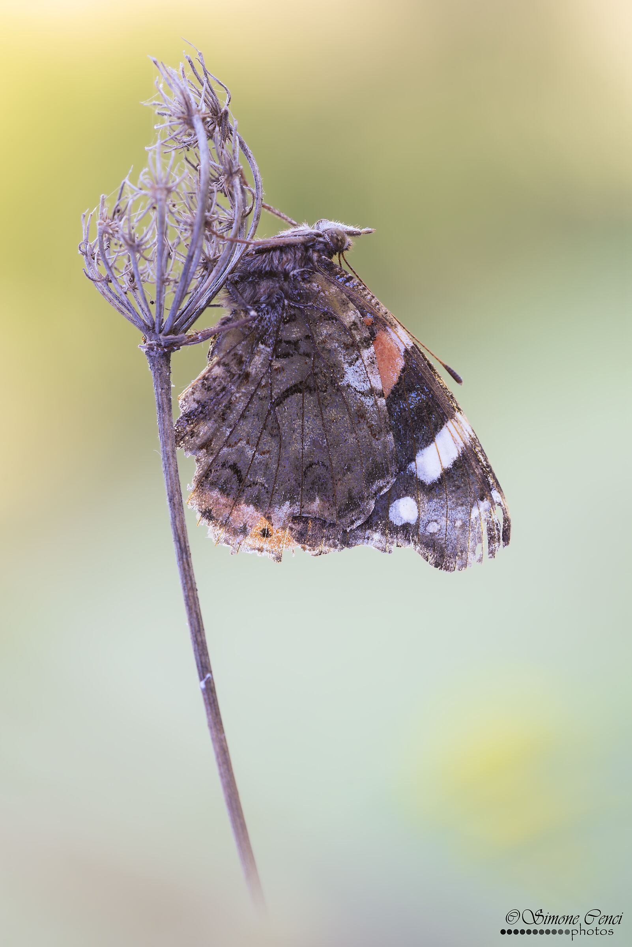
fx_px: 3946
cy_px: 474
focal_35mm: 150
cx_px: 316
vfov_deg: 13.7
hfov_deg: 9.2
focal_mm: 150
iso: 160
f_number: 10
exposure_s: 1/13
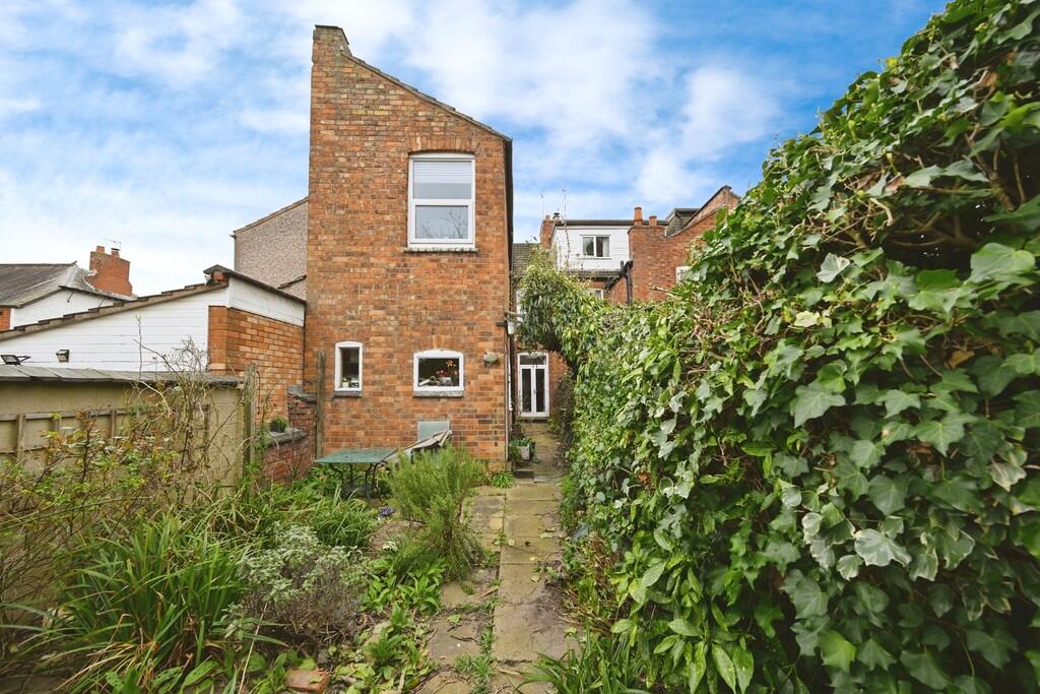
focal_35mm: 14
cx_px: 520
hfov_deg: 104.2
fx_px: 404
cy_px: 347
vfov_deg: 81.2
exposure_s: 1/125
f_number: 5.6
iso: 100
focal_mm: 14
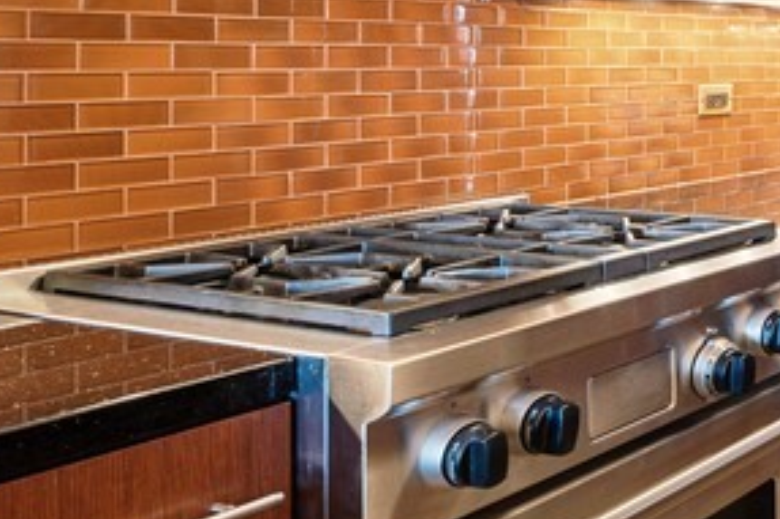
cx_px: 1095
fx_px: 1052
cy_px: 65
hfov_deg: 29.5
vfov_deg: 26.9
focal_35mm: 49
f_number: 9.5
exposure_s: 2
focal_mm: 15.5
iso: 200
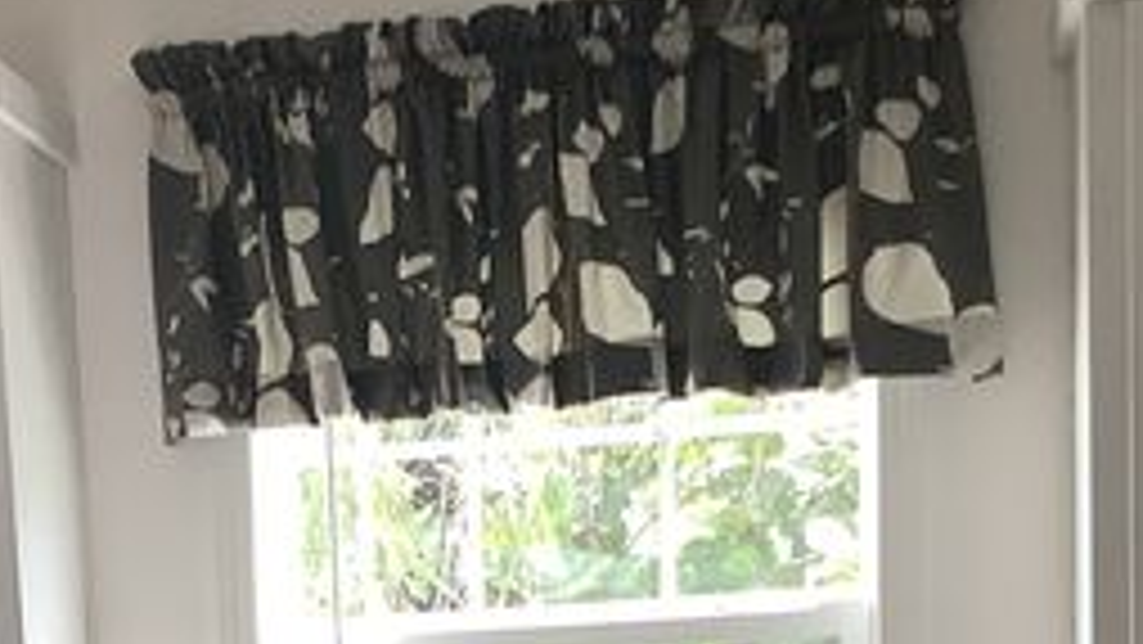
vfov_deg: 12.0
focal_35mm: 93
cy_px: 1151
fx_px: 2819
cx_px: 238
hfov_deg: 22.6
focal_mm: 3.3
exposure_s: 1/50
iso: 50
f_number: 2.4
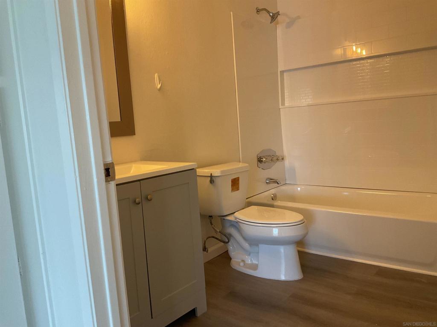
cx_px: 218
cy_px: 164
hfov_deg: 61.7
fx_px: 366
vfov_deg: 48.2
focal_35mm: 29
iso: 125
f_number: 1.8
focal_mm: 3
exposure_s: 1/60
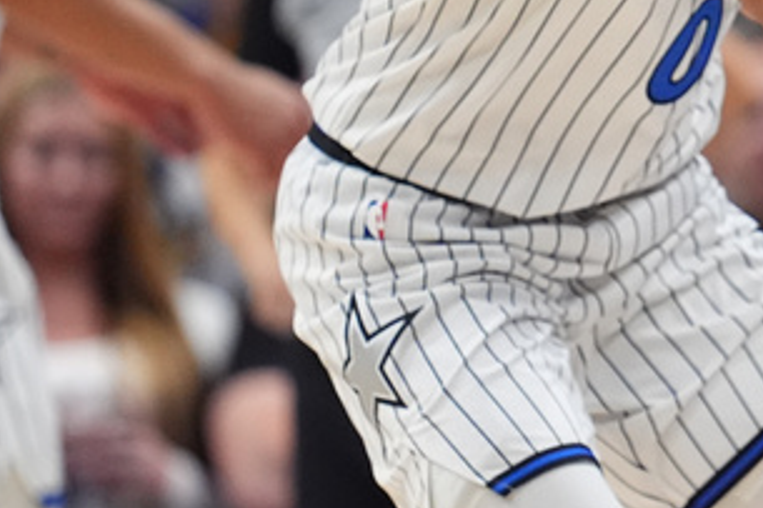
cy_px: -26
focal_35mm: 1343
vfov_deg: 1.0
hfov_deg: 1.5
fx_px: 28448
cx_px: 1168
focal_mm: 400
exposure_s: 1/1600
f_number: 3.5
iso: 5000
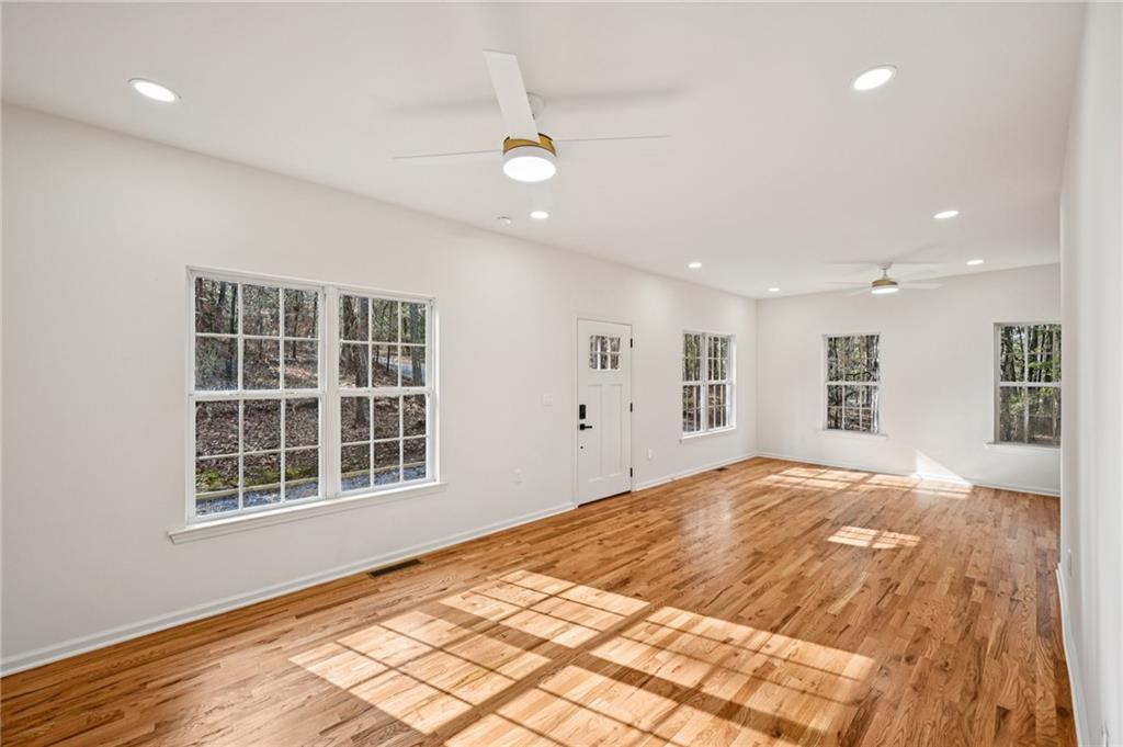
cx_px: 562
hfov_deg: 104.3
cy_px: 374
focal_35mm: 14
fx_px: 436
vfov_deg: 81.1
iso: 100
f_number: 8
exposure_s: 1/40
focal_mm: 14
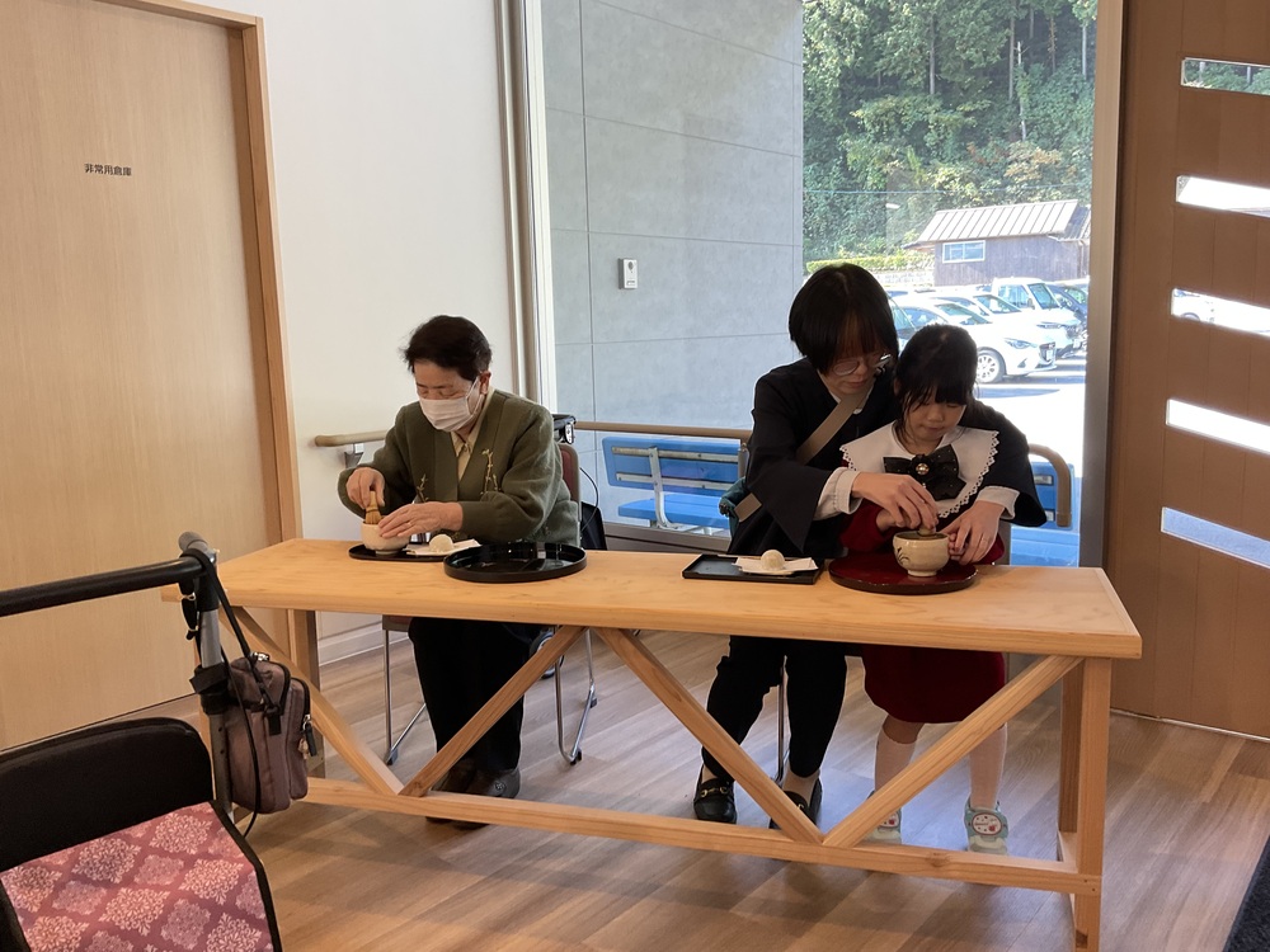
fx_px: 1064
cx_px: 635
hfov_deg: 61.7
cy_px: 476
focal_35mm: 29
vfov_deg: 48.2
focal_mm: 3
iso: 50
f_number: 1.8
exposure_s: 1/60
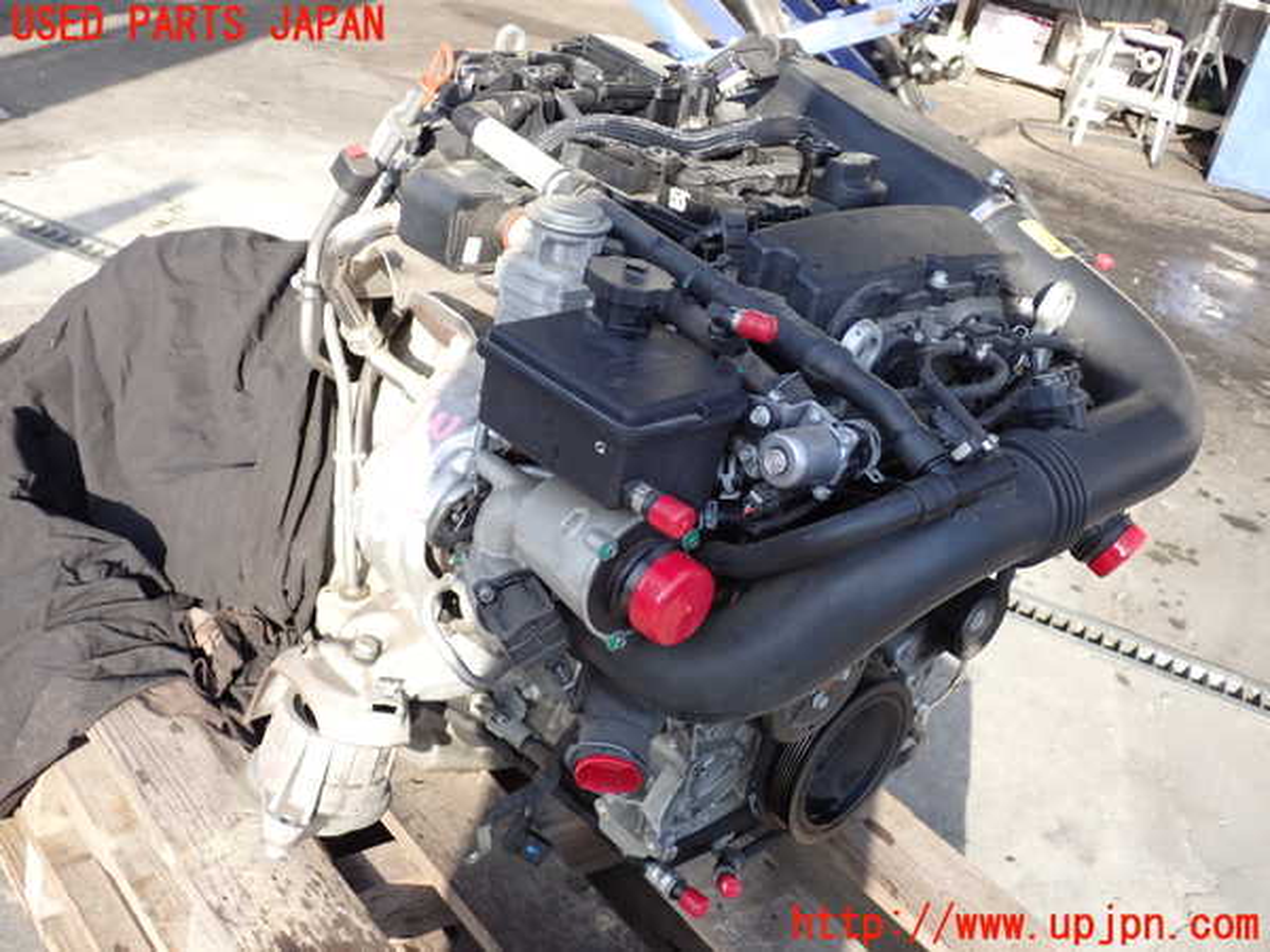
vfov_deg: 35.1
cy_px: 476
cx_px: 635
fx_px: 1504
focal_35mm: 41
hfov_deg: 45.8
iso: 100
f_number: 2.8
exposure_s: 1/250
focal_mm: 7.31
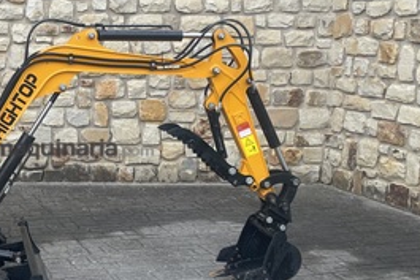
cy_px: 147
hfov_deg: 33.6
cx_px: 36
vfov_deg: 24.2
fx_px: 654
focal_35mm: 56
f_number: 1.6
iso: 64
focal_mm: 4.2
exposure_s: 1/121
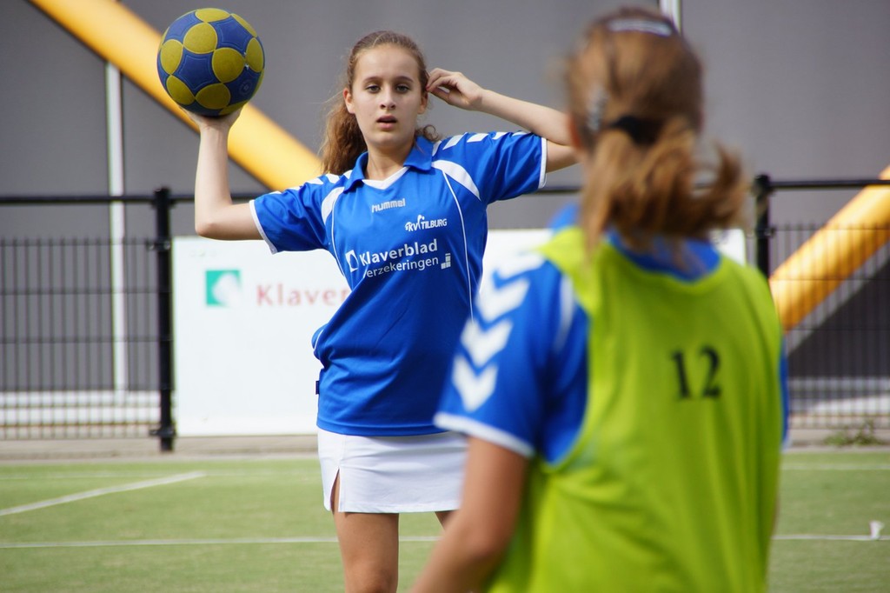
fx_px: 9267
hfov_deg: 5.5
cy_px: 296
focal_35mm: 375
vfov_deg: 3.7
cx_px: 445
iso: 200
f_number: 6.3
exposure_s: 1/400
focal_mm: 250
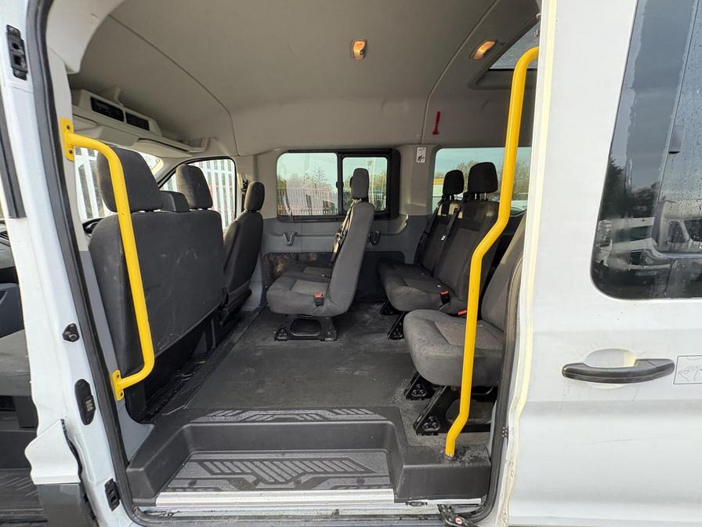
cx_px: 351
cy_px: 264
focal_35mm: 14
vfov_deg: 85.7
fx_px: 284
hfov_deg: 102.1
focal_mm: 2.22
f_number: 2.2
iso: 250
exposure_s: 1/60
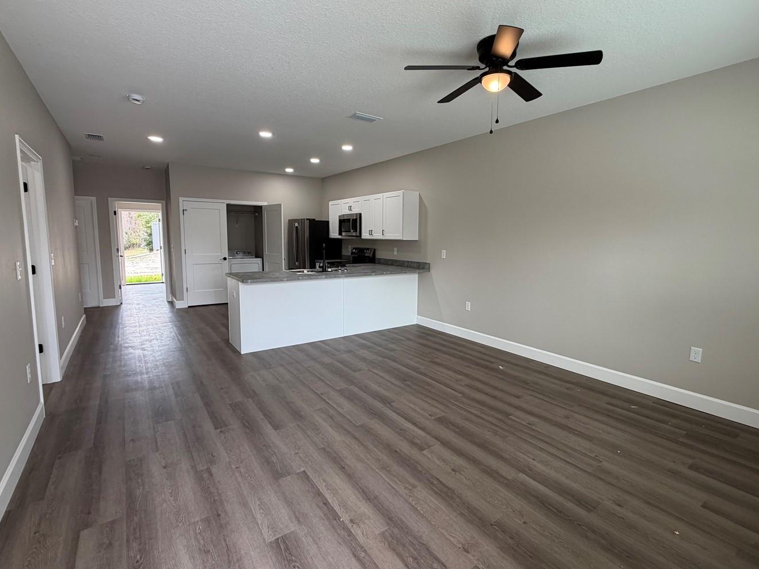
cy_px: 275
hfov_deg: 91.0
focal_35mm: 17
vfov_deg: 74.7
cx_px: 395
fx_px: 373
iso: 125
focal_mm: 2.22
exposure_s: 1/120
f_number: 2.2
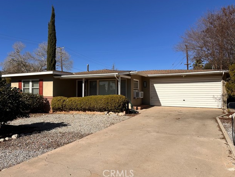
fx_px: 170
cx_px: 114
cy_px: 87
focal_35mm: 25
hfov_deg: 69.4
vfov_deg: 54.9
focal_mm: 6.86
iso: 80
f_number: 1.78
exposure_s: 1/7576
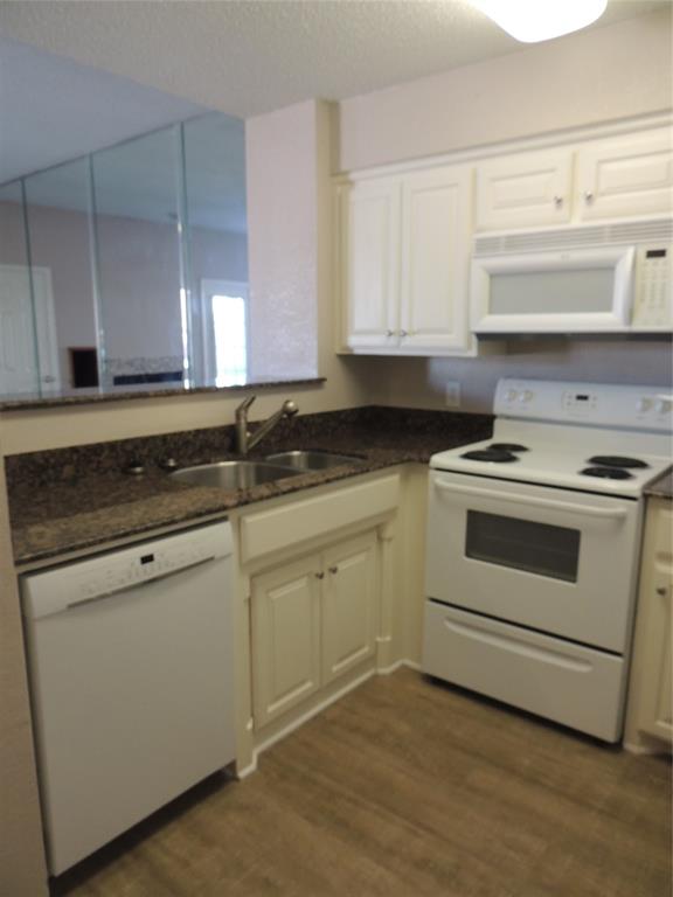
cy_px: 448
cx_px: 336
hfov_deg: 56.8
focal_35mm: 24
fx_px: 622
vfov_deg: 71.6
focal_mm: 4.3
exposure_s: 1/30
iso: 360
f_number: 3
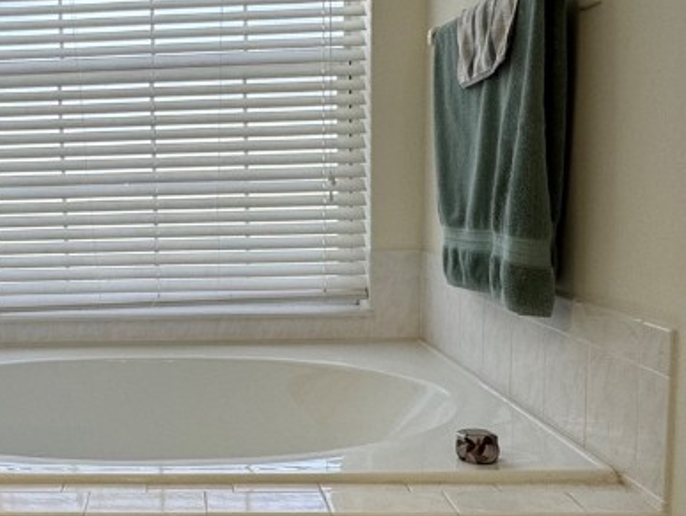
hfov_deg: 47.3
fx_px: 734
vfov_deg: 38.7
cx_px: 133
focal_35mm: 37
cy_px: 252
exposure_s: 1/120
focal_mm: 2.22
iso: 80
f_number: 2.2
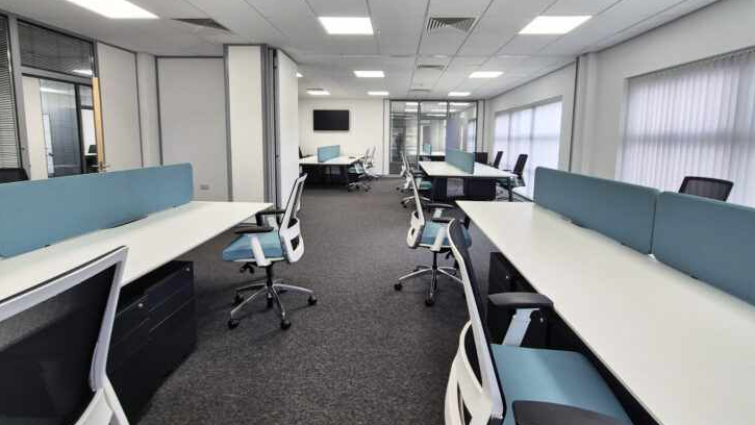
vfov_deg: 70.1
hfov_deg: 103.0
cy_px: 178
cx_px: 381
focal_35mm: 15
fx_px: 300
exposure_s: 1/50
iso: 80
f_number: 2.2
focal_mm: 2.2
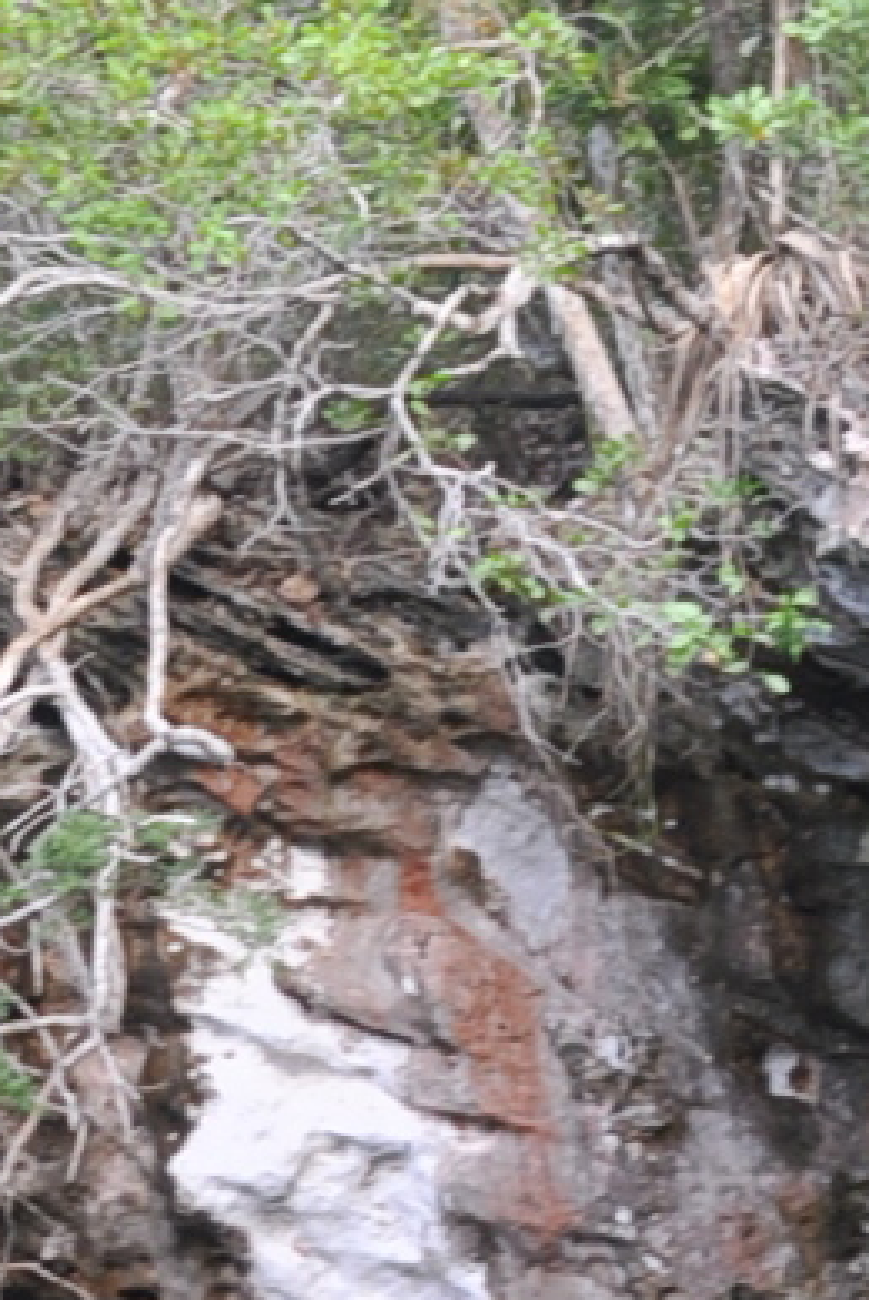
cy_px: 60
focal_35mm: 198
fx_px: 7156
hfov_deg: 6.8
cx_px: 1314
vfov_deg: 10.3
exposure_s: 1/250
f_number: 2.8
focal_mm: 24
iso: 250
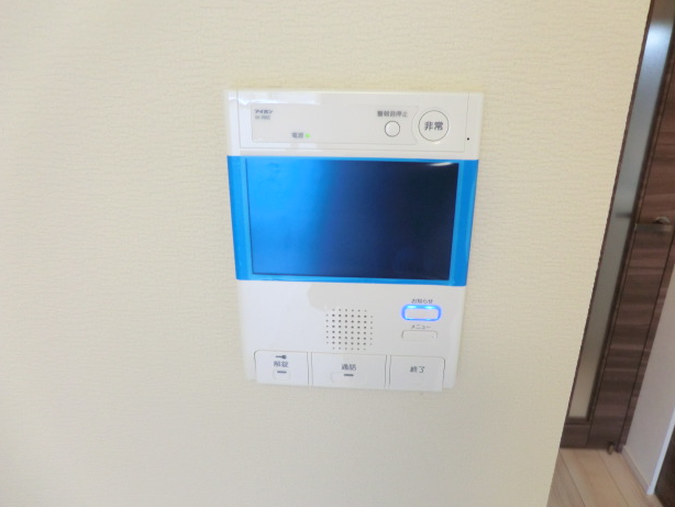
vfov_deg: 54.9
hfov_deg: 69.3
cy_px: 260
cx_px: 350
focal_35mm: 25
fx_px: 488
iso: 200
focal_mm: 4.3
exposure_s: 1/60
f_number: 3.2
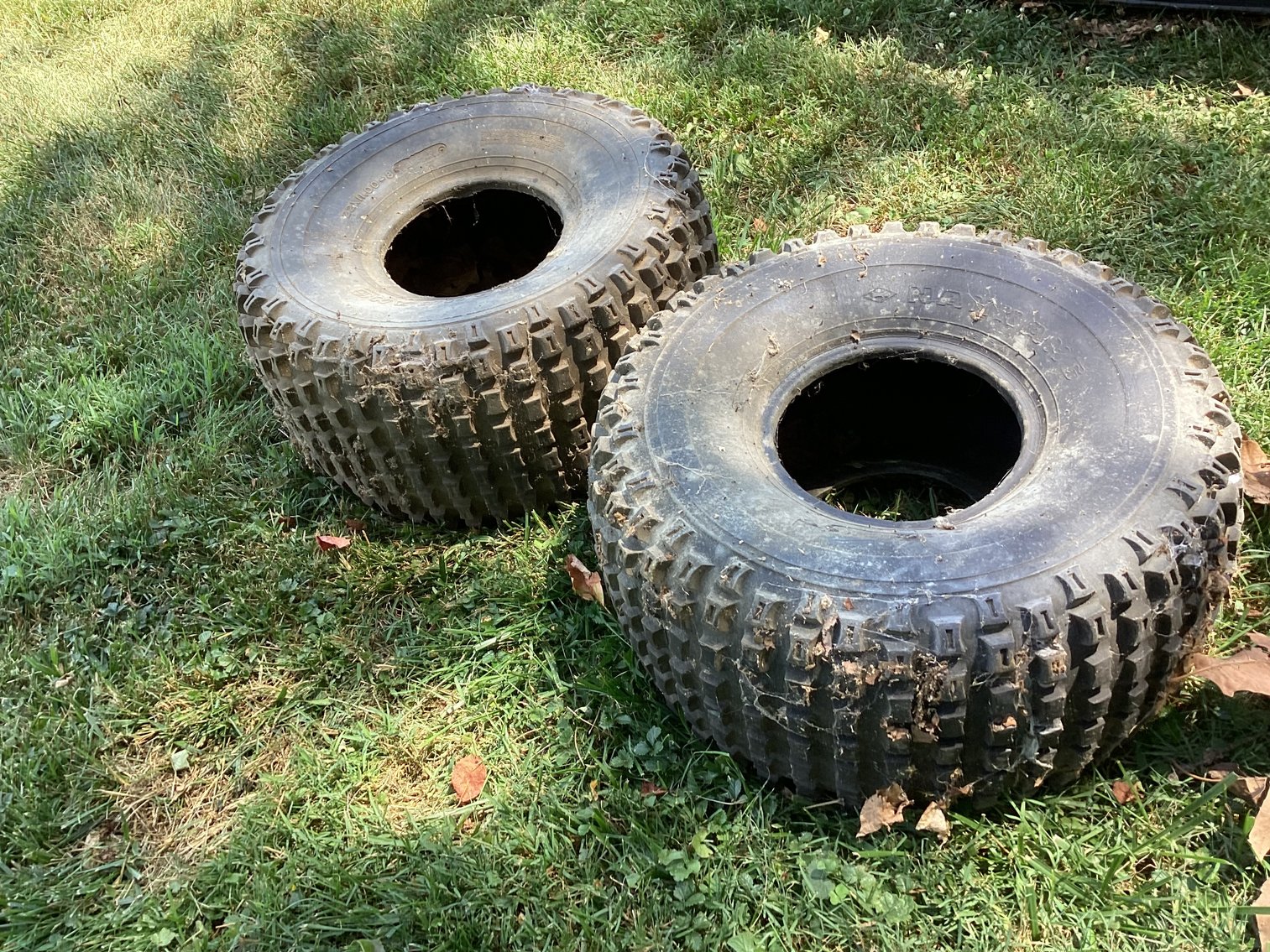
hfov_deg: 58.3
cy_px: 476
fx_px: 1137
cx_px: 635
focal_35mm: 31
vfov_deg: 45.4
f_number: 2.4
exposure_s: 1/100
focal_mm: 3.3
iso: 25
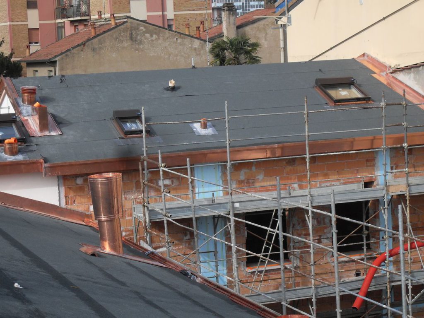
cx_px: 212
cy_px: 159
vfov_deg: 15.6
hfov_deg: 20.7
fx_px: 1164
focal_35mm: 95
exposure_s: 1/350
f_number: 4.8
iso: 80
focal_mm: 15.3
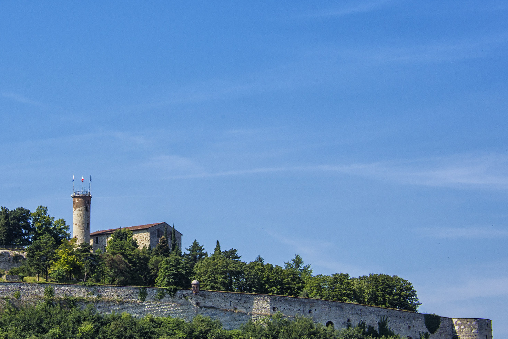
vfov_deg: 10.8
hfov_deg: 16.1
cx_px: 144
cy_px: 162
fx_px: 1792
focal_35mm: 127
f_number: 18
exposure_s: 1/100
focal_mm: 52
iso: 100
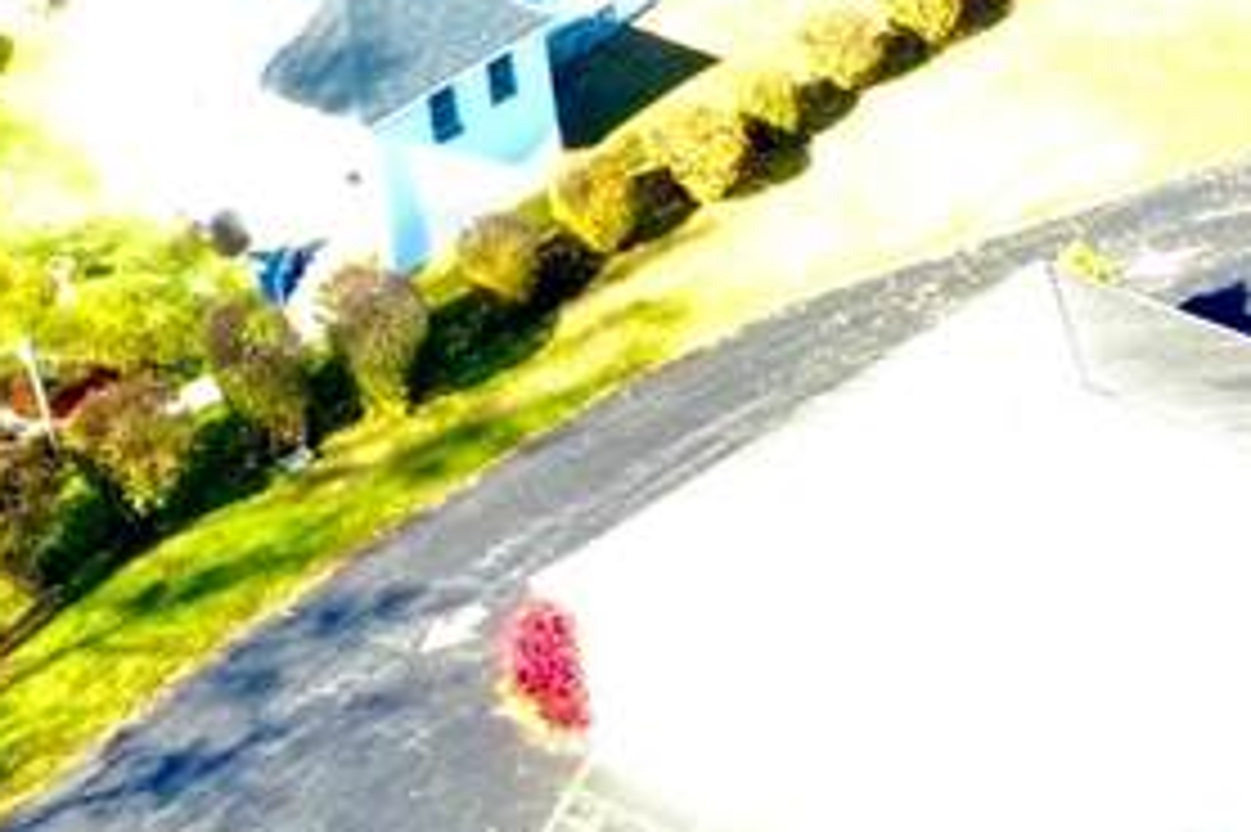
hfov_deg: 15.4
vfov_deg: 10.3
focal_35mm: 129
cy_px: 1199
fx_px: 4480
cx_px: 1454
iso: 100
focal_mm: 10.26
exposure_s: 1/13
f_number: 11
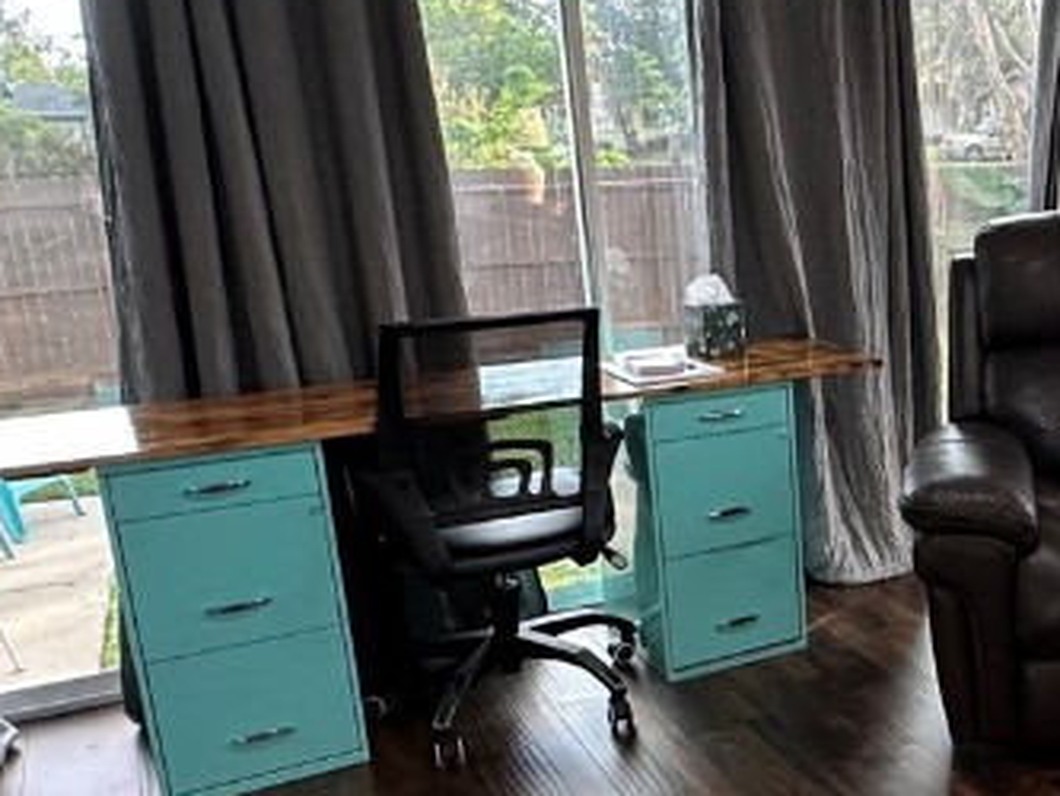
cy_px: 465
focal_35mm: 43
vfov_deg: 33.5
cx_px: 1041
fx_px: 1317
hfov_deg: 39.1
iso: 250
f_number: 2.2
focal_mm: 2.22
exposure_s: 1/120
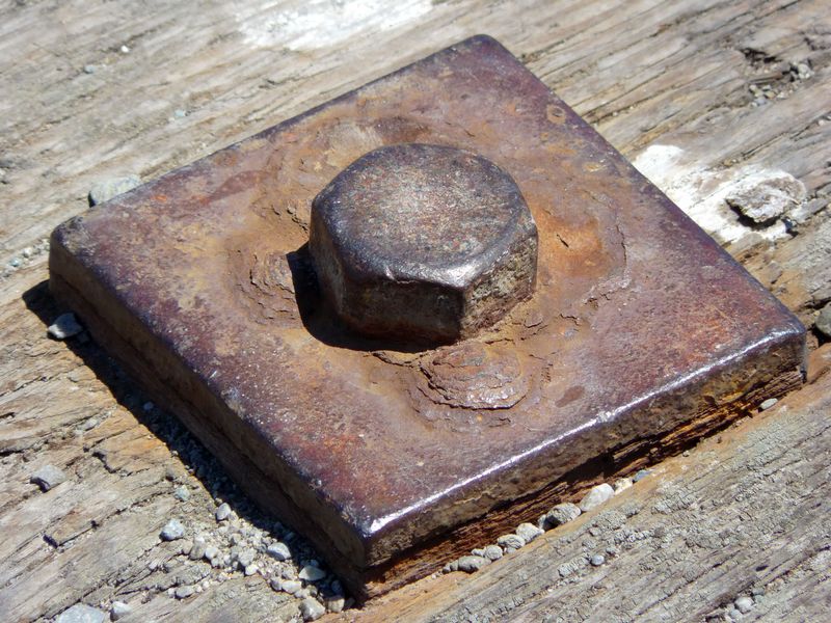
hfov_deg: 4.6
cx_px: 416
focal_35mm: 432
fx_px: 10371
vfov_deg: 3.4
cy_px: 312
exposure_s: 1/400
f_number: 5.6
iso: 100
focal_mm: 72
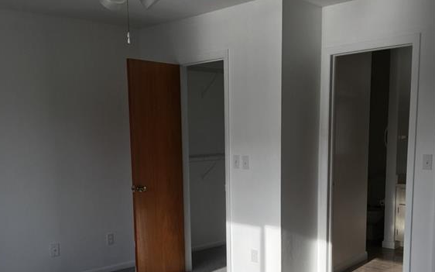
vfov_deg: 29.8
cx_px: 216
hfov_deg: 47.2
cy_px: 216
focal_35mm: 42
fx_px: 498
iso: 25
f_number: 2.2
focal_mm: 4.15
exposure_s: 1/337
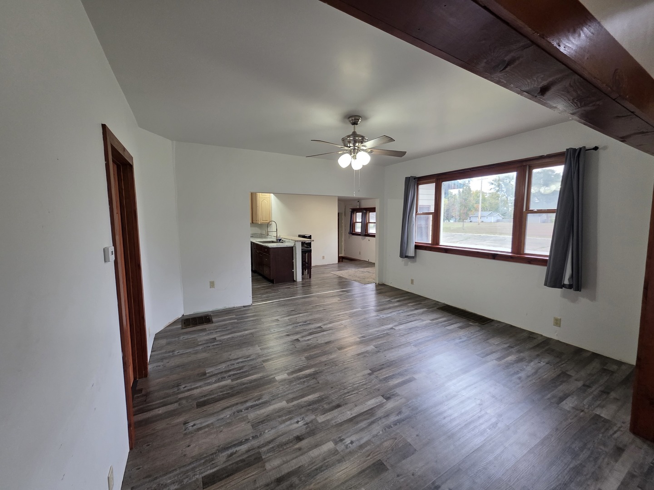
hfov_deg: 106.2
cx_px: 327
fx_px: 246
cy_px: 245
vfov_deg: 89.9
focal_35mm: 13
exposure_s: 1/120
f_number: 1.9
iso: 200
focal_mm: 2.2
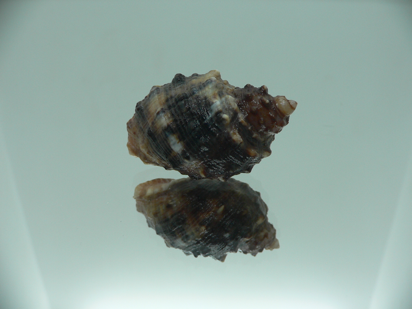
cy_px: 154
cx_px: 206
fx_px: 417
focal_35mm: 35
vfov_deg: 40.7
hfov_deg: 52.6
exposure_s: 1/60
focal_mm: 4.6
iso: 80
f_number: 2.8
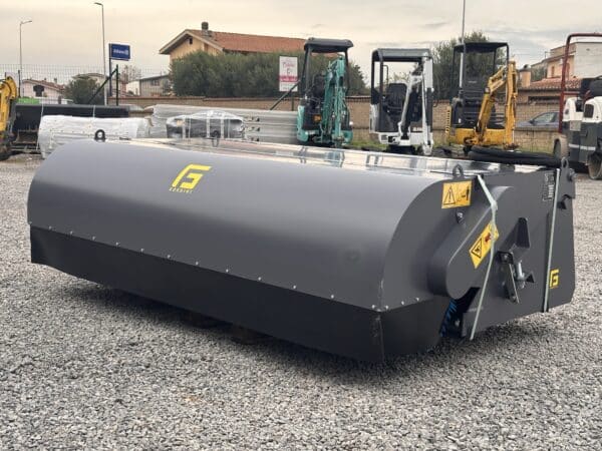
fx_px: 835
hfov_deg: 39.7
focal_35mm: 48
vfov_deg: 30.3
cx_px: 301
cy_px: 226
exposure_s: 1/267
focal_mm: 6.86
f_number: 1.78
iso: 64
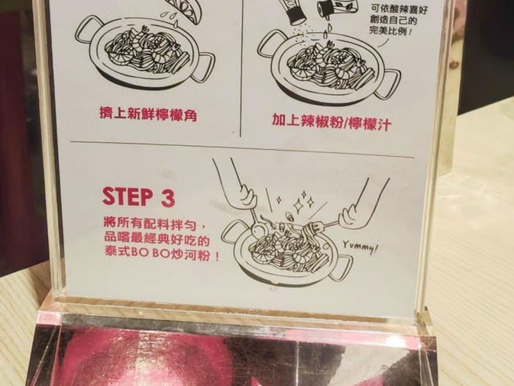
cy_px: 47
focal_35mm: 41
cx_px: 230
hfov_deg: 45.7
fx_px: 609
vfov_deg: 33.5
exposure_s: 1/60
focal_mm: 2.03
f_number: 1.8
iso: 200
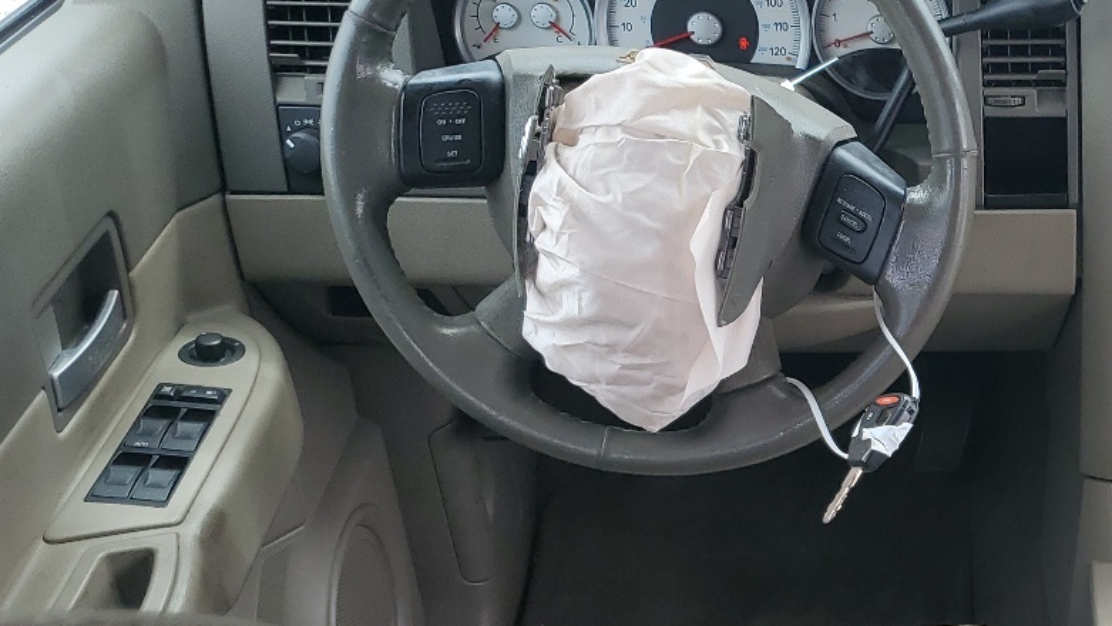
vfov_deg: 20.5
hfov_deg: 33.1
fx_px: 1711
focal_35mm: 58
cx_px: 1106
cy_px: 522
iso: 50
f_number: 1.5
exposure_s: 1/417
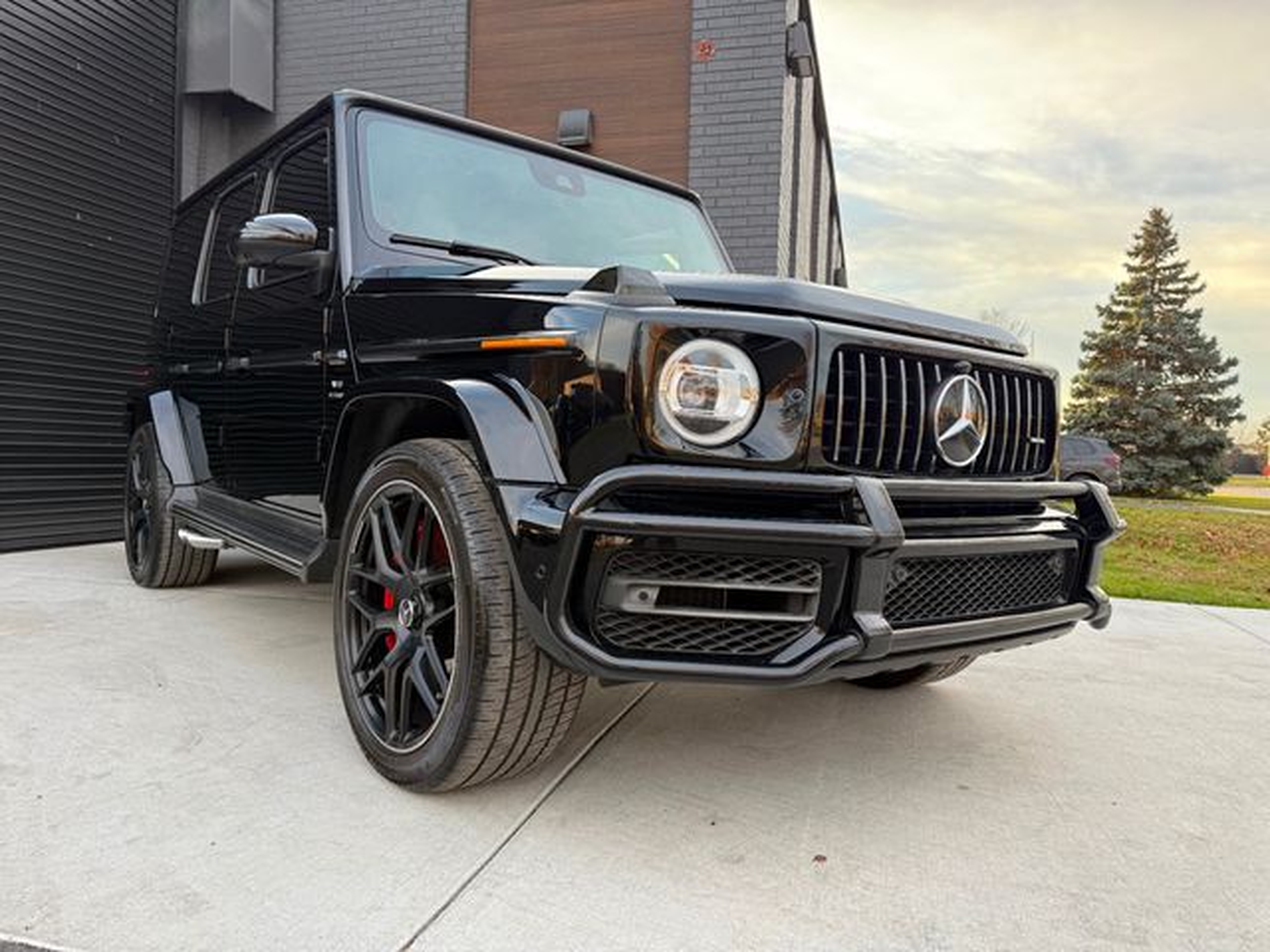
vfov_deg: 56.8
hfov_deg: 71.6
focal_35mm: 24
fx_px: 881
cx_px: 635
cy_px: 476
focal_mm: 6.76
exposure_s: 1/210
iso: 64
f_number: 1.78
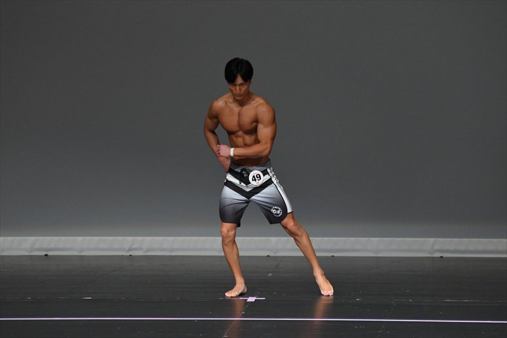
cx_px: 254
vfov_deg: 4.4
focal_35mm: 315
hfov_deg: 6.5
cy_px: 169
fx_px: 4434
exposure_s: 1/400
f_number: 5.6
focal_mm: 210
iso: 4000
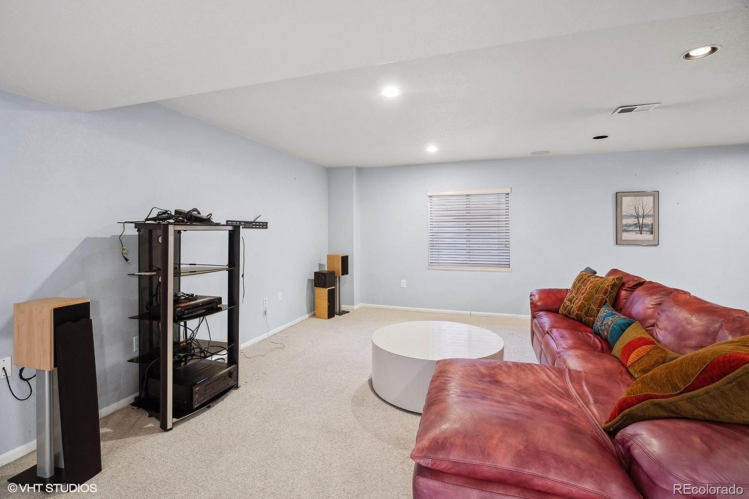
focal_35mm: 15
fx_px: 312
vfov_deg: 77.3
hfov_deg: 100.4
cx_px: 374
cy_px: 250
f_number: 9.5
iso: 400
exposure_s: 1.5
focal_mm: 15
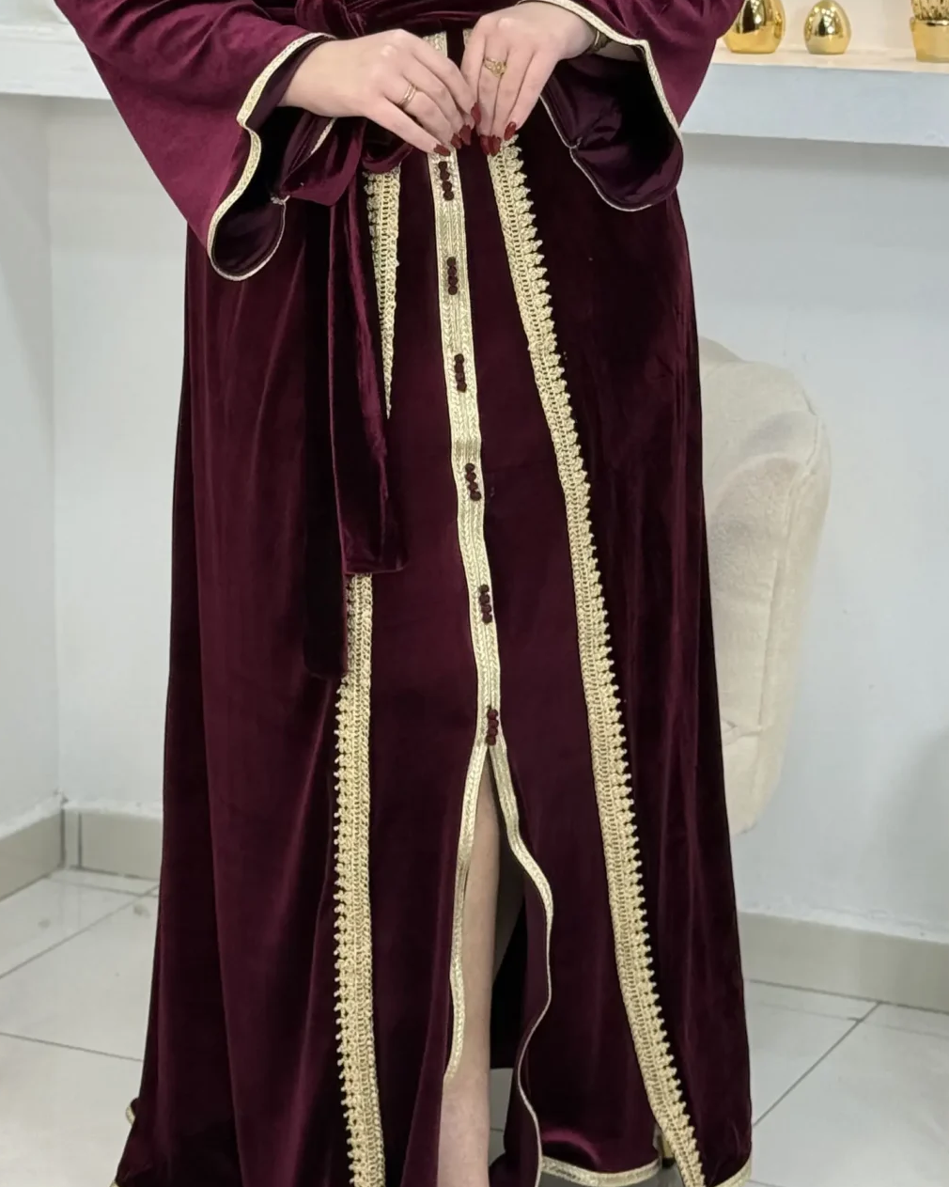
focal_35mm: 95
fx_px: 3336
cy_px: 261
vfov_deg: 20.0
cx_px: 459
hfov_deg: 16.2
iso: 80
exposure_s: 1/302
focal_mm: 6.76
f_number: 1.78
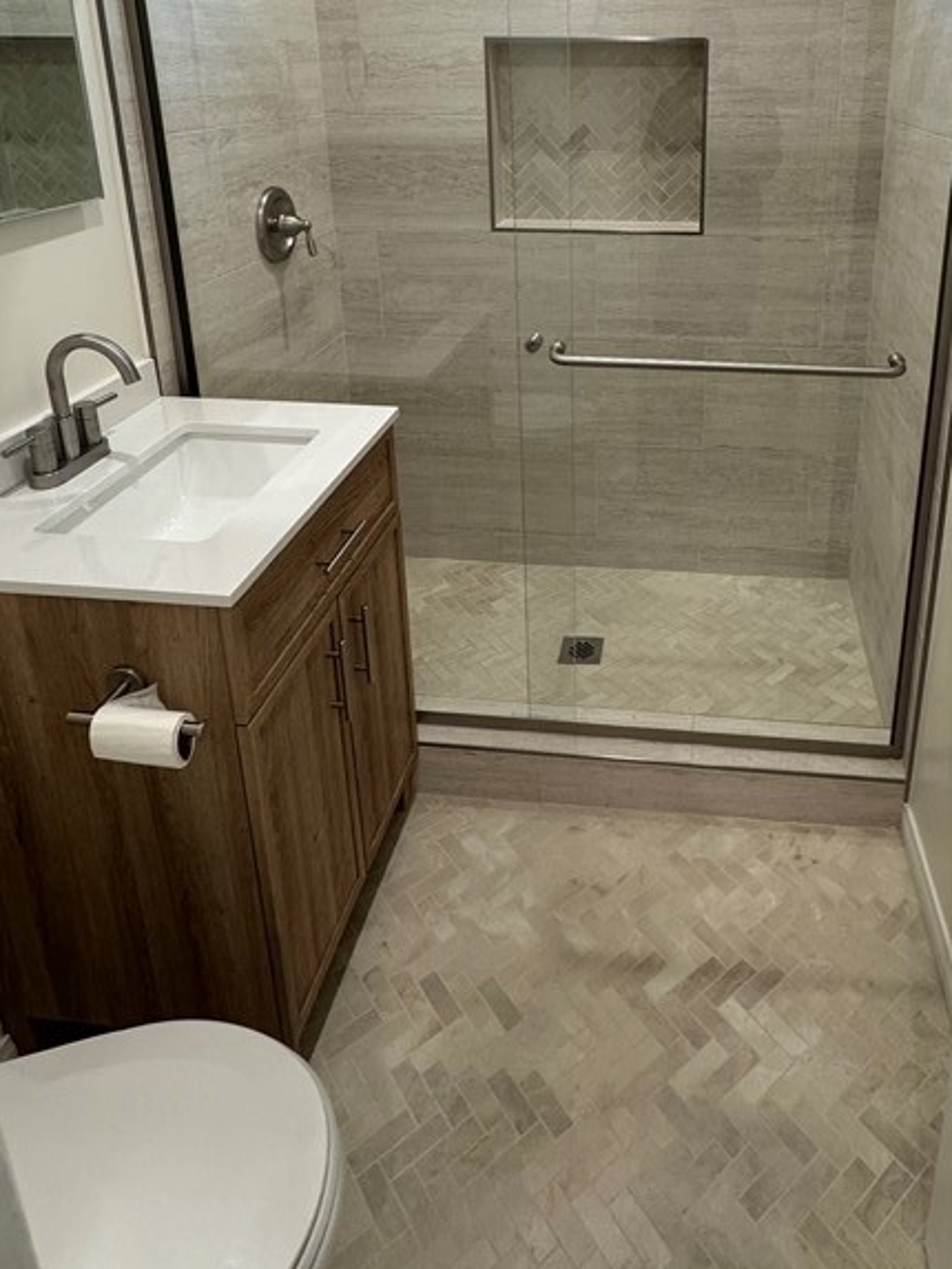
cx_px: 618
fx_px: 916
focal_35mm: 25
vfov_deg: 65.7
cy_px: 337
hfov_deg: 54.0
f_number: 2.2
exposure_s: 1/120
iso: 200
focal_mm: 2.22
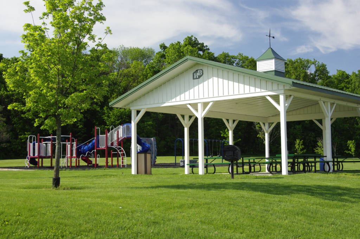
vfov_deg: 24.6
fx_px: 550
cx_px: 180
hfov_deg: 36.3
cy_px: 120
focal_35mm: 55
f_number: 9.5
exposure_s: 1/250
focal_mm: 37
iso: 800
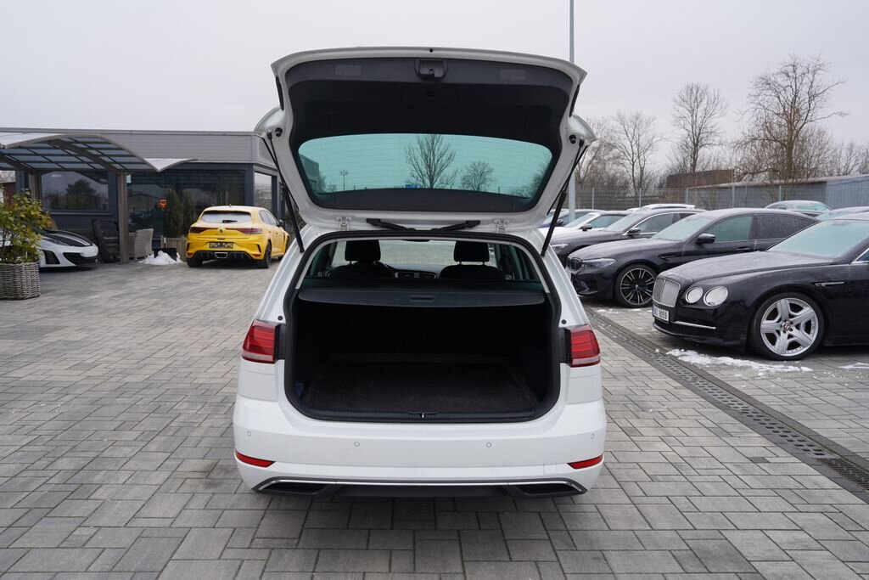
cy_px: 290
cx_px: 434
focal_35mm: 30
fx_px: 724
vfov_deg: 43.6
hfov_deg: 61.9
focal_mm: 30
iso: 100
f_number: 5
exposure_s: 1/100
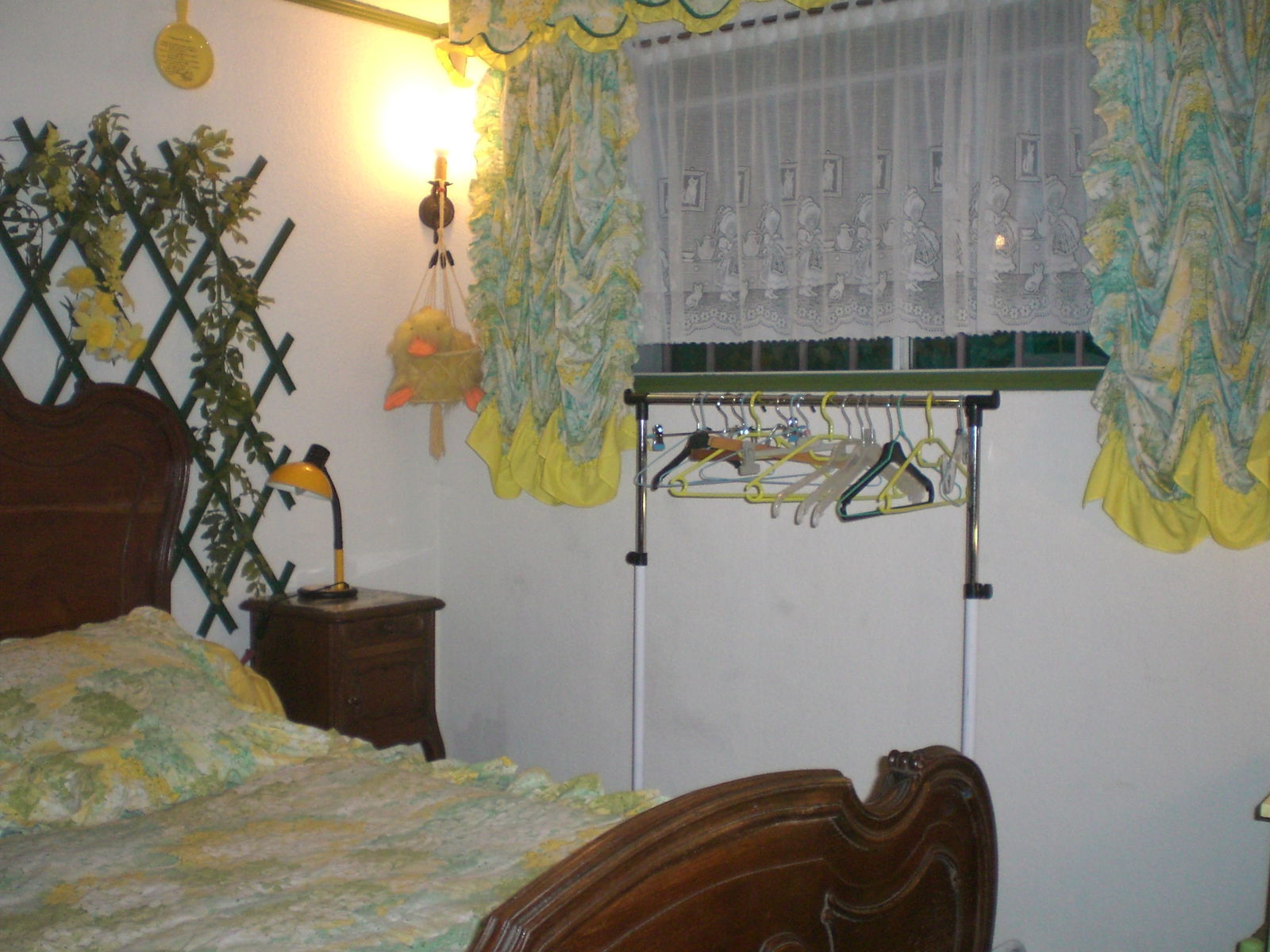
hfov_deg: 49.0
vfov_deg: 37.7
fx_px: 1394
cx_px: 635
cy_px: 476
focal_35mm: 38
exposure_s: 1/60
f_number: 3.1
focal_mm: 6.3
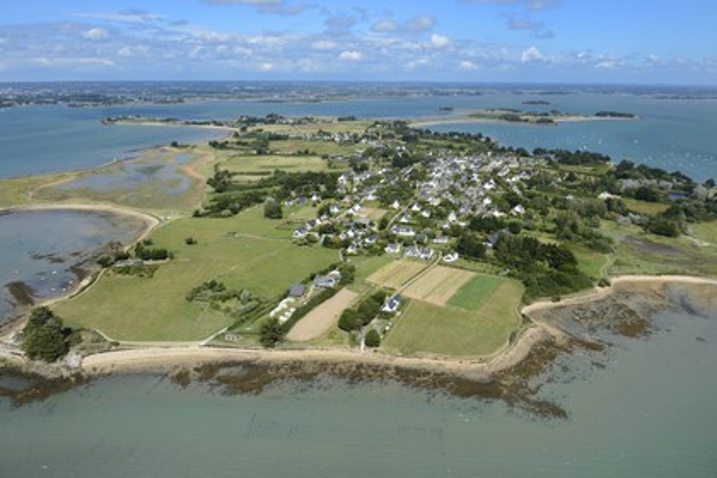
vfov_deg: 53.1
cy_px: 239
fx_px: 478
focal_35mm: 24
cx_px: 358
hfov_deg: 73.7
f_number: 7.1
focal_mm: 24
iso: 400
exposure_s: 1/1250
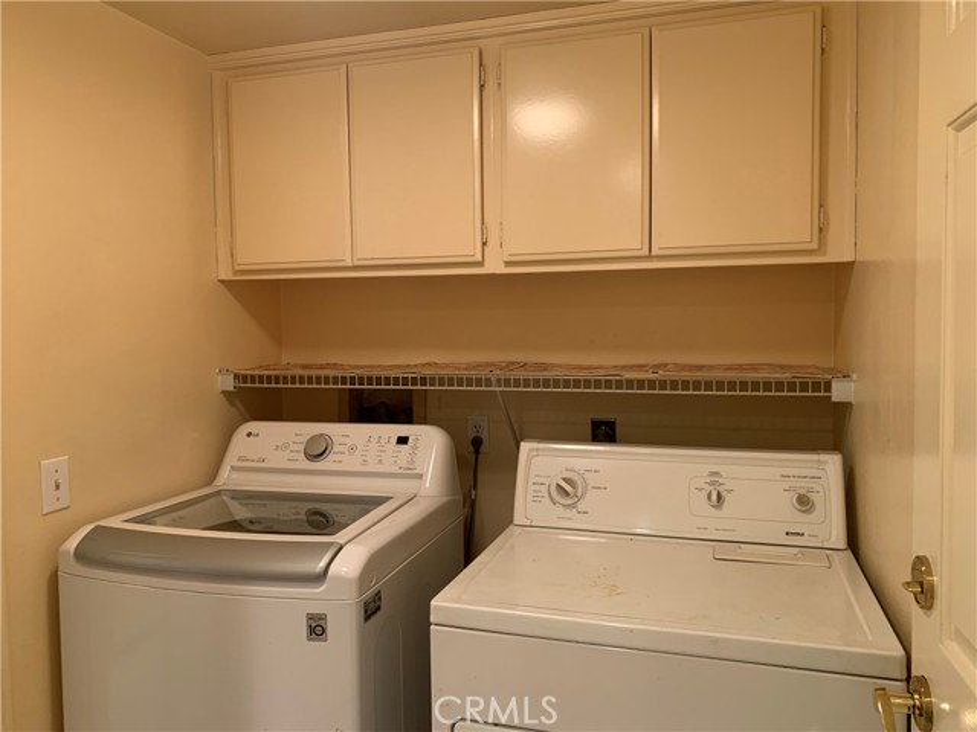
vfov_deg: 53.1
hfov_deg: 67.3
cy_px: 366
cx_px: 488
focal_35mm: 26
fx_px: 734
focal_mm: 4.25
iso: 160
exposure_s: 1/60
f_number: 1.8
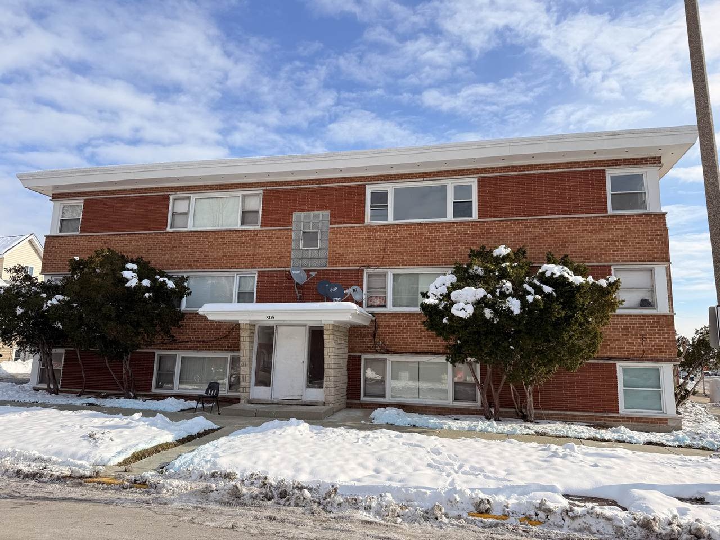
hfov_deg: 71.6
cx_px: 360
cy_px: 270
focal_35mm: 24
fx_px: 499
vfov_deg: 56.8
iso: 80
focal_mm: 6.76
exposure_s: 1/3145
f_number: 1.78
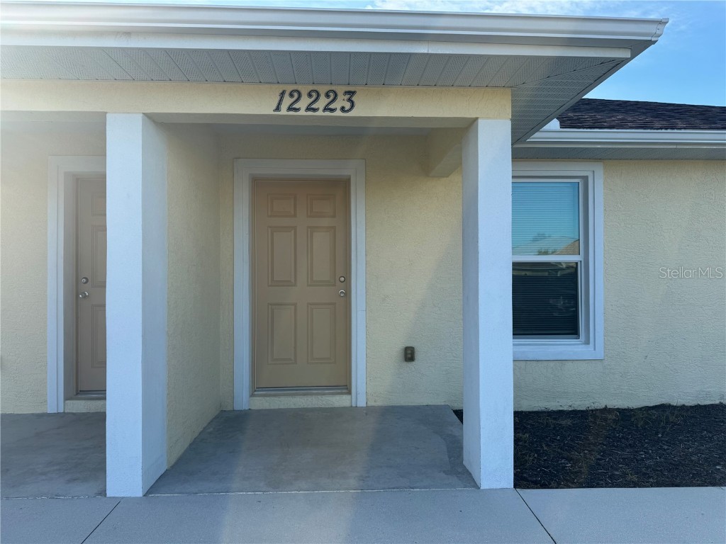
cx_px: 363
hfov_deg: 71.6
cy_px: 272
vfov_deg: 56.8
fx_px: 503
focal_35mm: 24
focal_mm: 6.76
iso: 80
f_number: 1.78
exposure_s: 1/1721
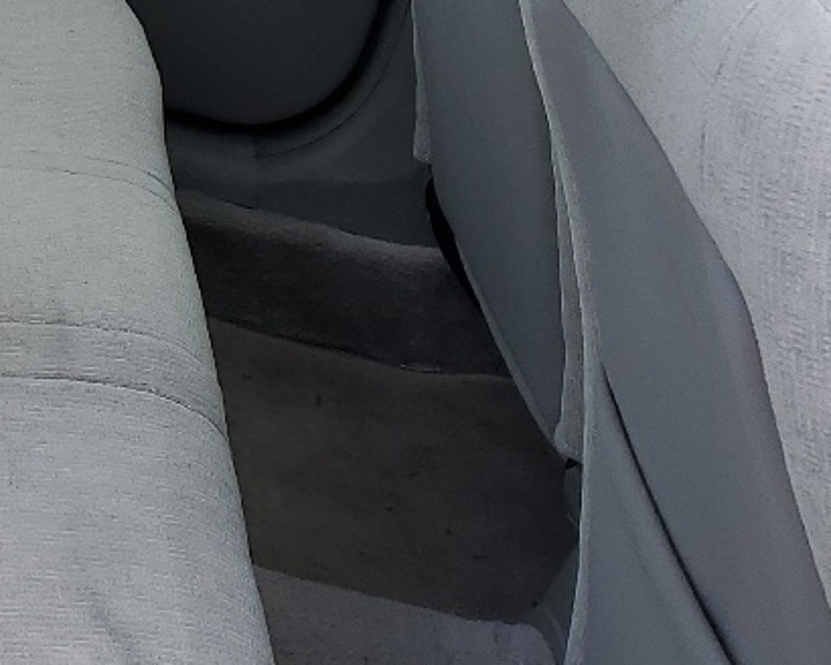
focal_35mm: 99
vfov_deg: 15.5
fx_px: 2435
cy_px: 178
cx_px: -286
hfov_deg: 17.9
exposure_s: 1/909
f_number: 1.5
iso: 50
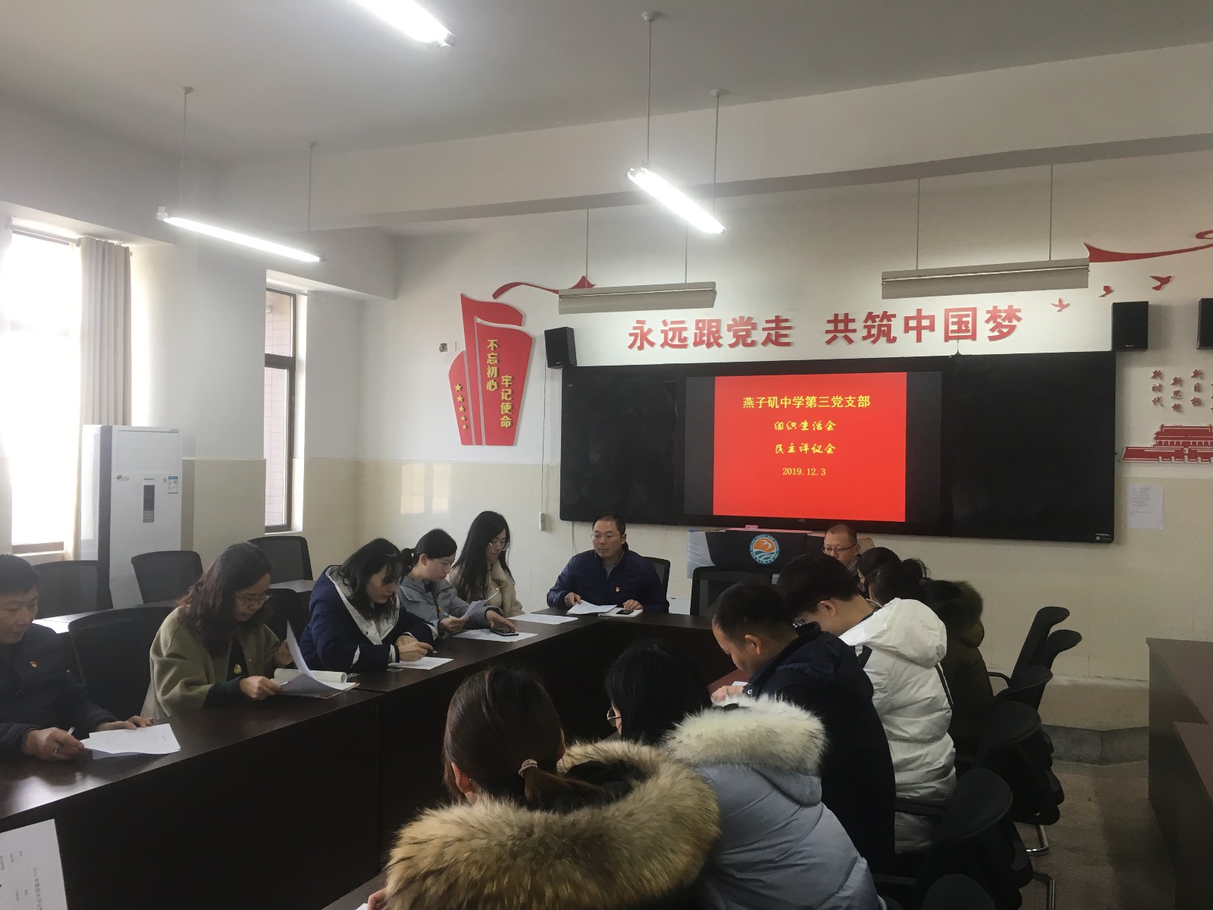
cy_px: 455
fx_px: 1016
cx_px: 606
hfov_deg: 61.7
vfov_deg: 48.2
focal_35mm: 29
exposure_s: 1/33
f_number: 2.2
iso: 32
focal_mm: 4.15
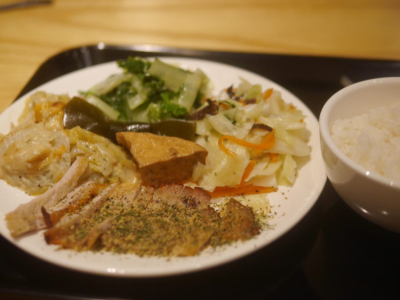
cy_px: 150
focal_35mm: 50
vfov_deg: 29.1
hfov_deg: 38.2
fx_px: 578
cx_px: 200
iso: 400
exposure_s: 1/100
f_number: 1.8
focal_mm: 25
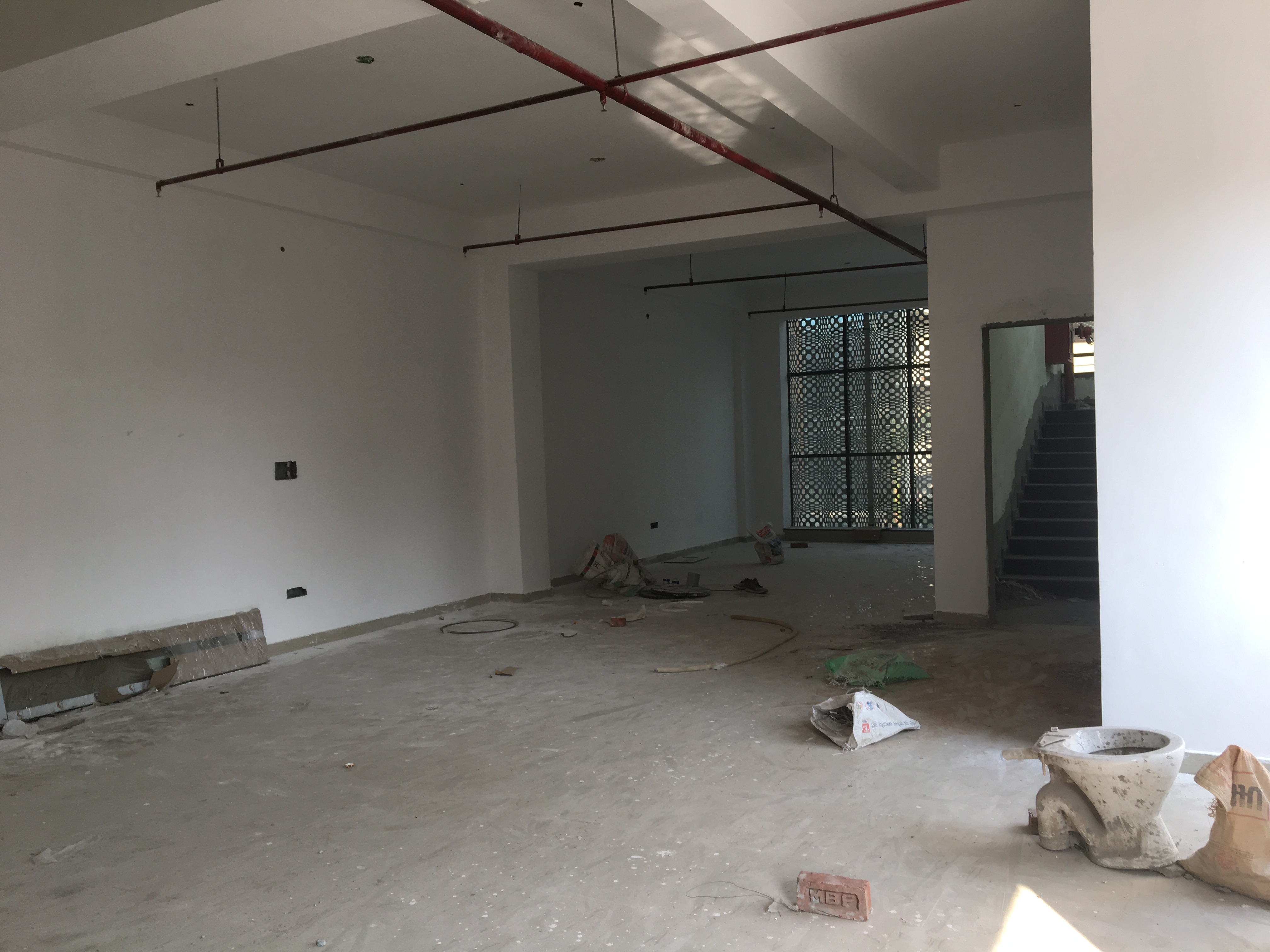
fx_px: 1064
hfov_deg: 61.7
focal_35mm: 29
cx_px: 635
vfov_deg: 48.2
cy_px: 476
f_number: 2.2
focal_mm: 4.15
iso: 25
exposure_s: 1/100
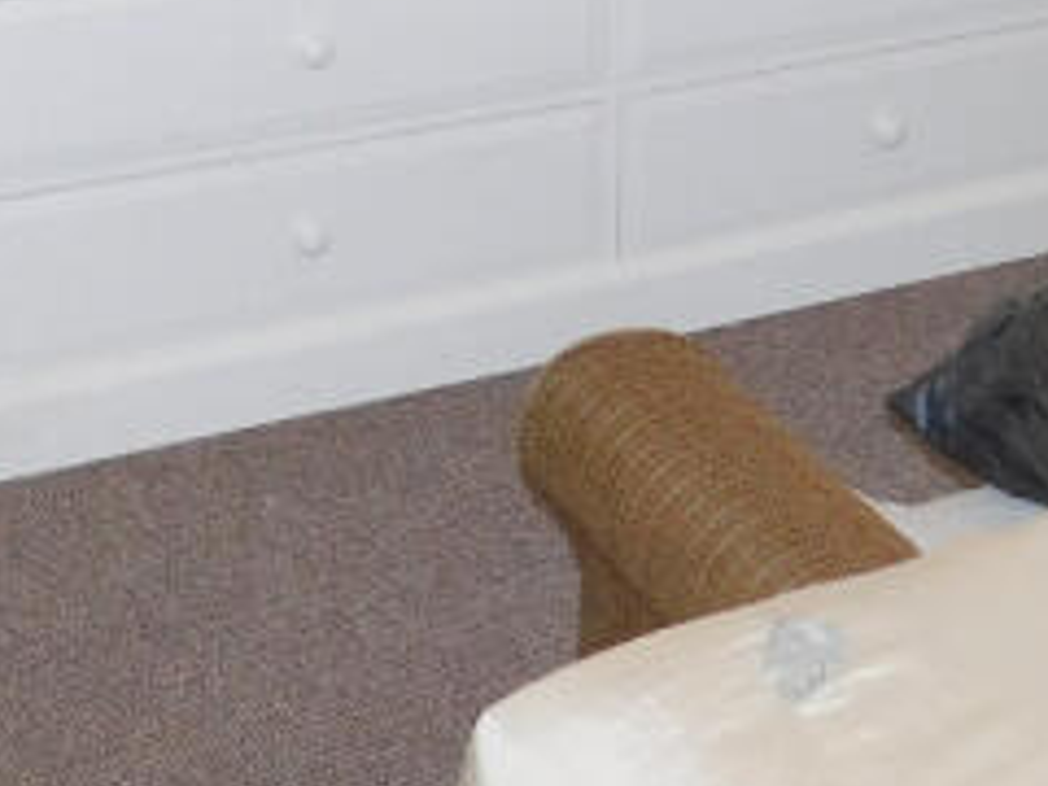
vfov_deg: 13.1
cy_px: -769
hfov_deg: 19.2
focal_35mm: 98
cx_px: 1175
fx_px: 2967
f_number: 3
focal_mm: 4
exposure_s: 1/30
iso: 200
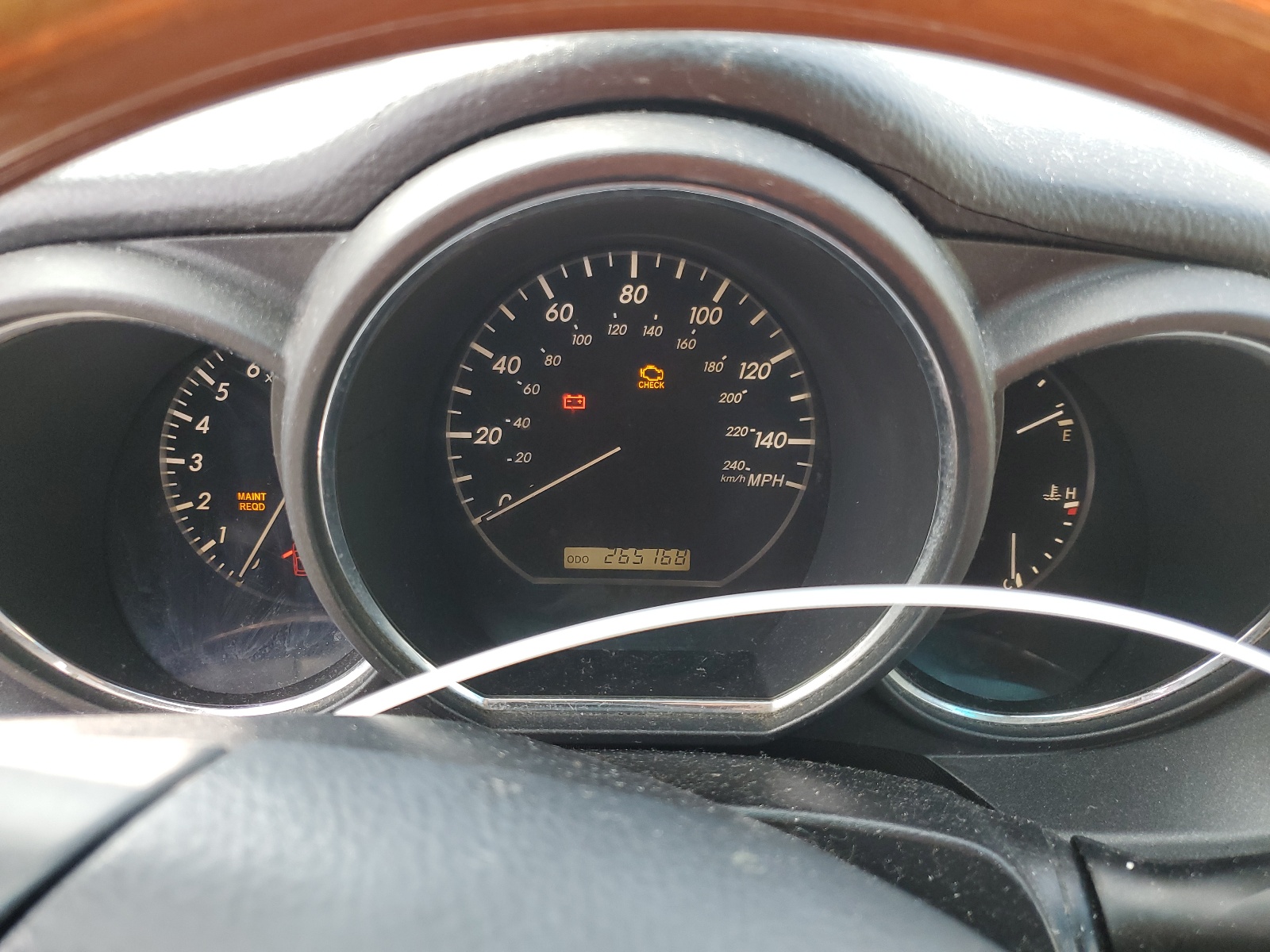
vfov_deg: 53.1
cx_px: 635
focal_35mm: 26
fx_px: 954
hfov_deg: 67.3
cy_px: 476
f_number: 1.5
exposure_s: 1/120
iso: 59
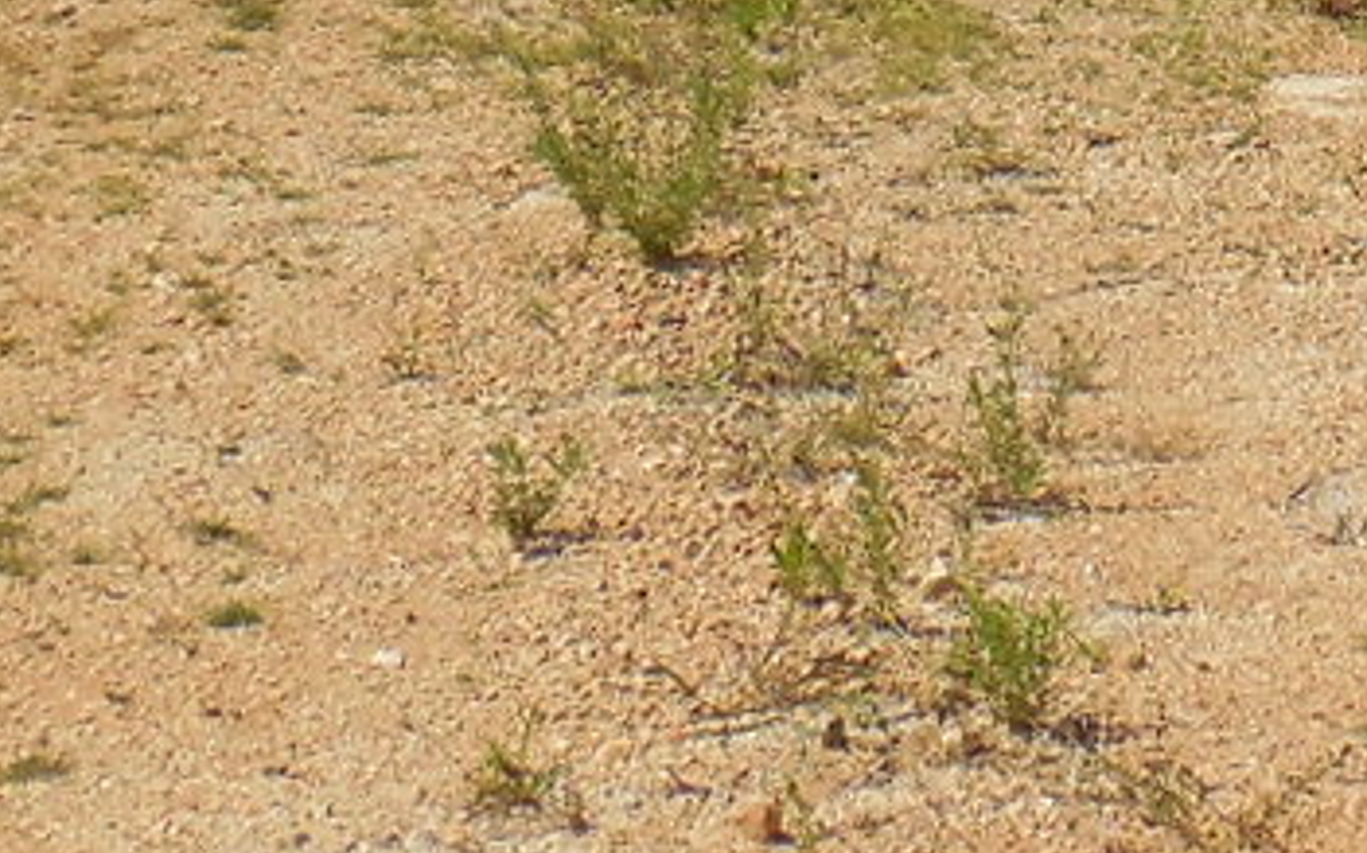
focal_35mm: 145
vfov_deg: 8.2
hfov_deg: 14.0
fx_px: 5399
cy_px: -1285
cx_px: 1593
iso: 125
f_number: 6.5
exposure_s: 1/800
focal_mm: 5.3
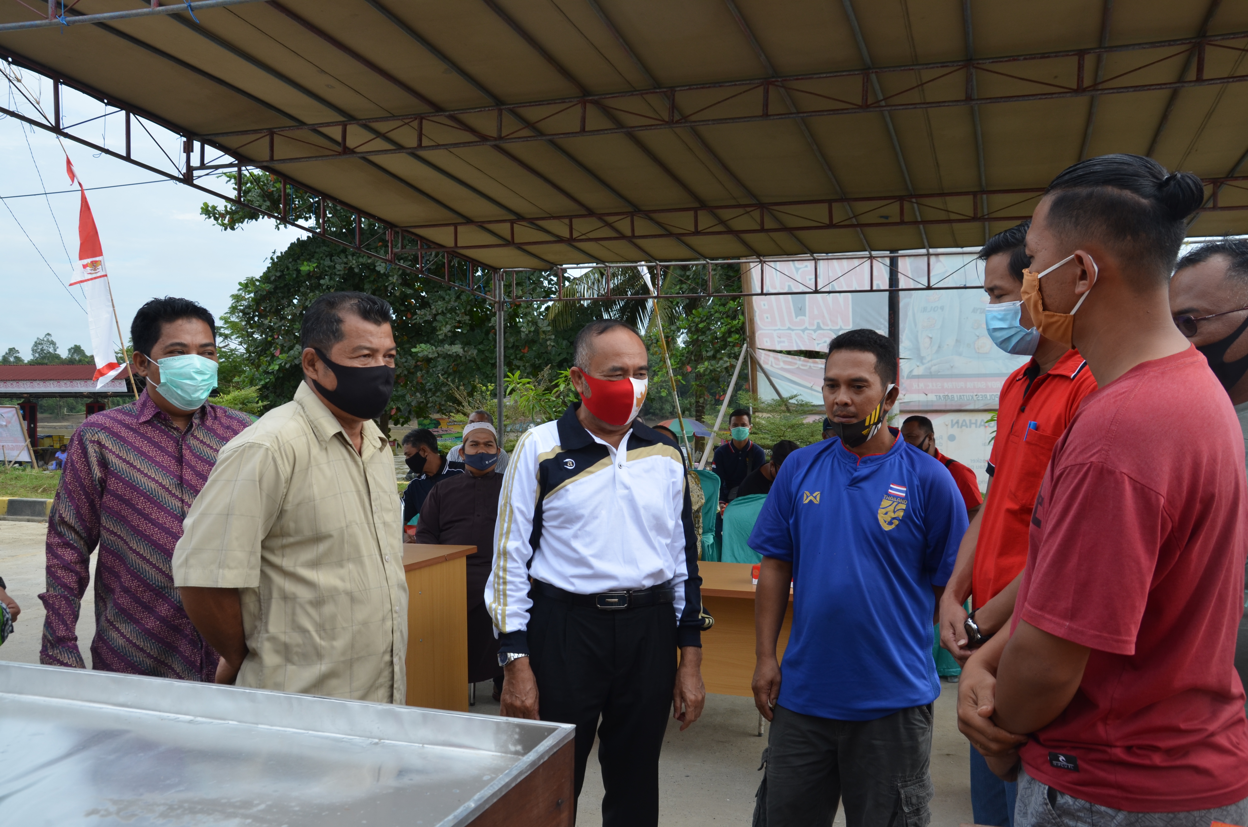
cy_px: 414
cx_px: 624
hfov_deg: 57.3
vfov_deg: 39.8
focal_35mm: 33
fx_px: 1142
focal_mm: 22
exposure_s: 1/200
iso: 200
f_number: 7.1
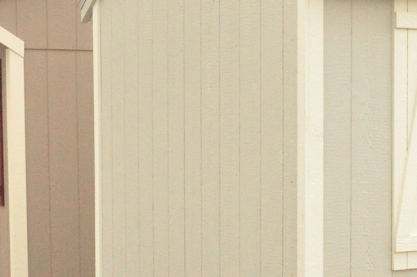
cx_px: 439
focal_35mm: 100
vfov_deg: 13.6
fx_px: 1161
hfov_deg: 19.6
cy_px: 163
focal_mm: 25
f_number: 16
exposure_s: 1/1000
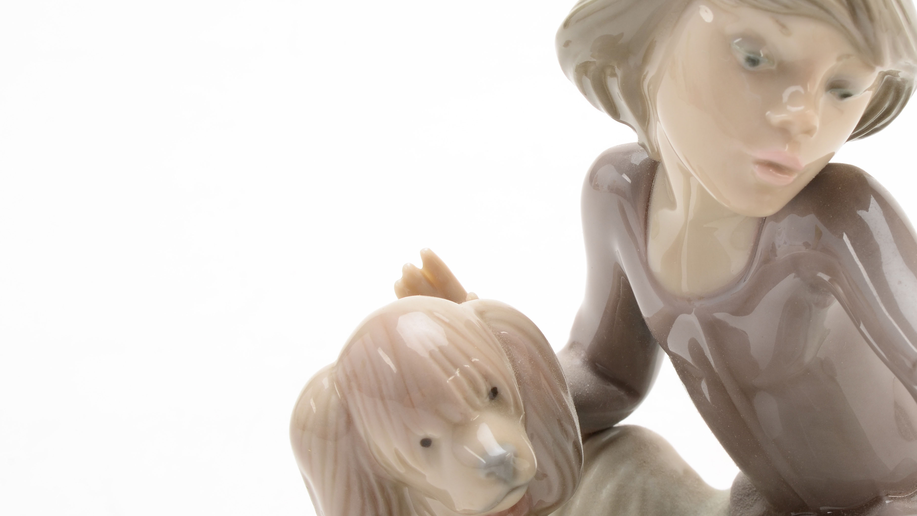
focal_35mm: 104
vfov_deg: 11.6
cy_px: 207
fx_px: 2529
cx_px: 601
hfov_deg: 20.5
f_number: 20
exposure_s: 1/160
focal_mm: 50
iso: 100
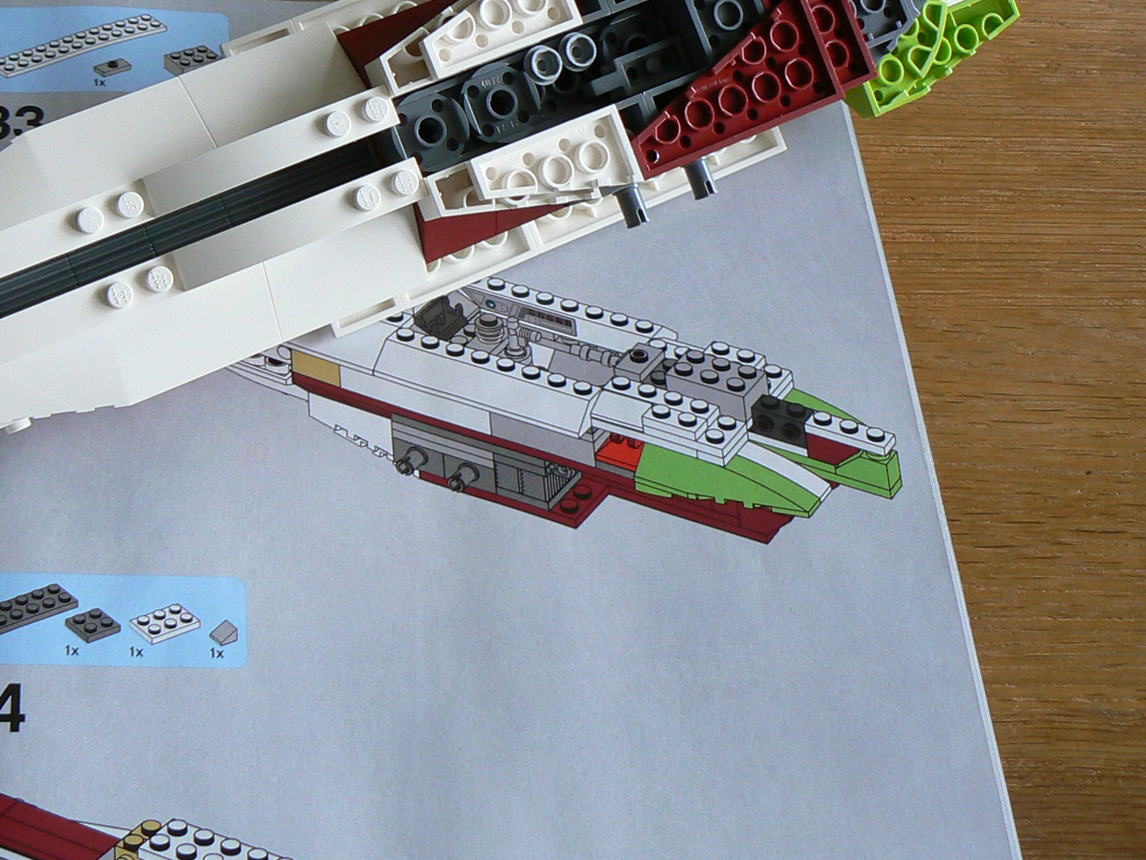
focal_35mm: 60
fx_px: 1987
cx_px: 251
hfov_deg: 31.5
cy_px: 191
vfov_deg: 24.1
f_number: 2.8
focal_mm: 6
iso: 100
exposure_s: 1/15
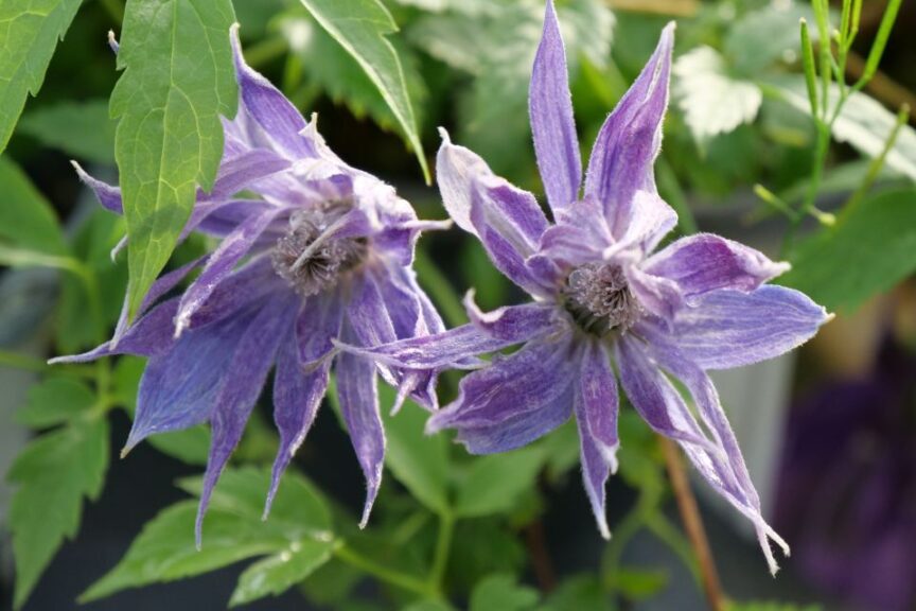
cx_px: 458
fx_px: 7124
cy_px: 306
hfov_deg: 7.4
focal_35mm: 280
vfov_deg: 4.9
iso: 1000
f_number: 5.6
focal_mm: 140
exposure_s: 1/320
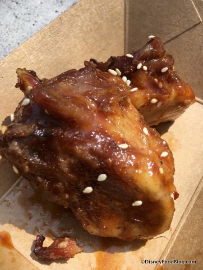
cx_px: 102
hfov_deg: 48.2
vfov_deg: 61.7
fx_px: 227
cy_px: 135
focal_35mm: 29
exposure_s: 1/487
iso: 25
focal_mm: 4.15
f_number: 2.2
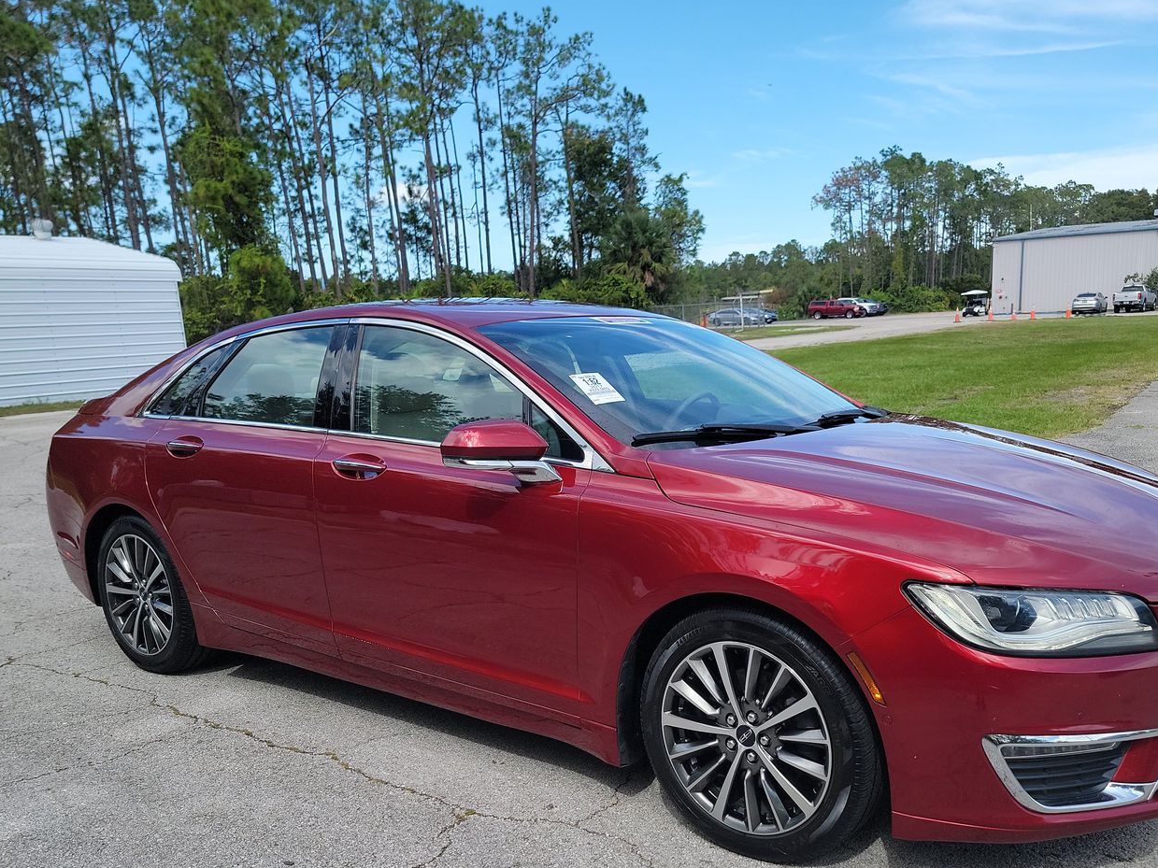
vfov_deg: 45.2
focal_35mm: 31
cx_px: 655
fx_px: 1037
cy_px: 525
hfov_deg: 58.2
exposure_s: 1/534
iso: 50
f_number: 1.8
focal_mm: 6.7
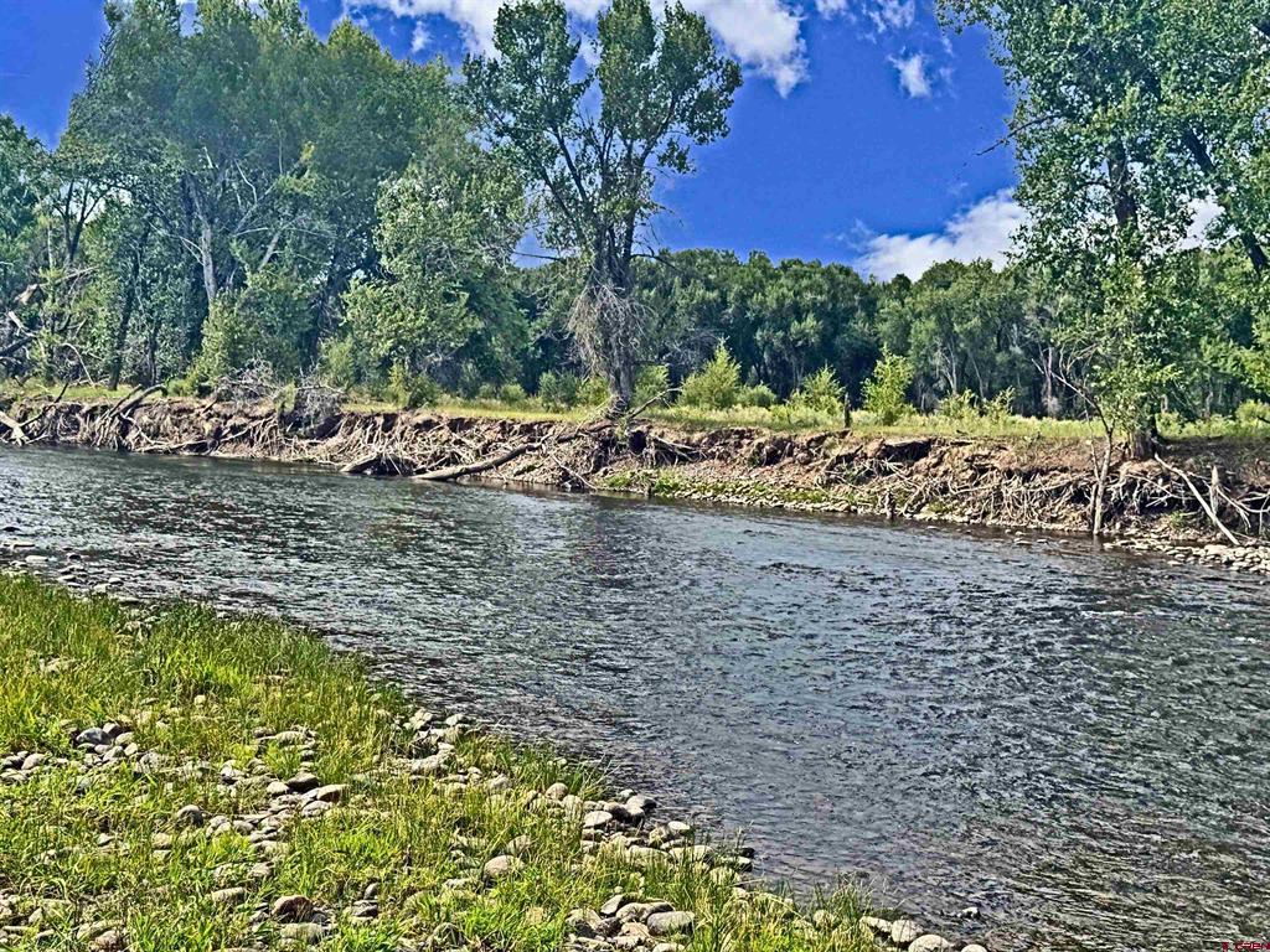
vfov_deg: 30.3
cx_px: 635
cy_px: 476
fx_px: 1761
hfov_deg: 39.7
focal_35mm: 48
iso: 64
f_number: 1.78
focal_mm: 6.76
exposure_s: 1/2611
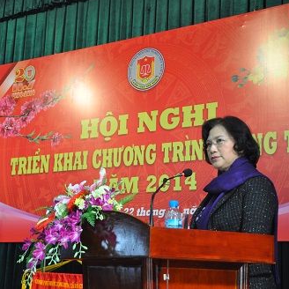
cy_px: 144
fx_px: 623
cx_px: 135
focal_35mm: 66
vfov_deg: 26.1
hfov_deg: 26.1
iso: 640
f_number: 4.2
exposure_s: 1/40
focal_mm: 34
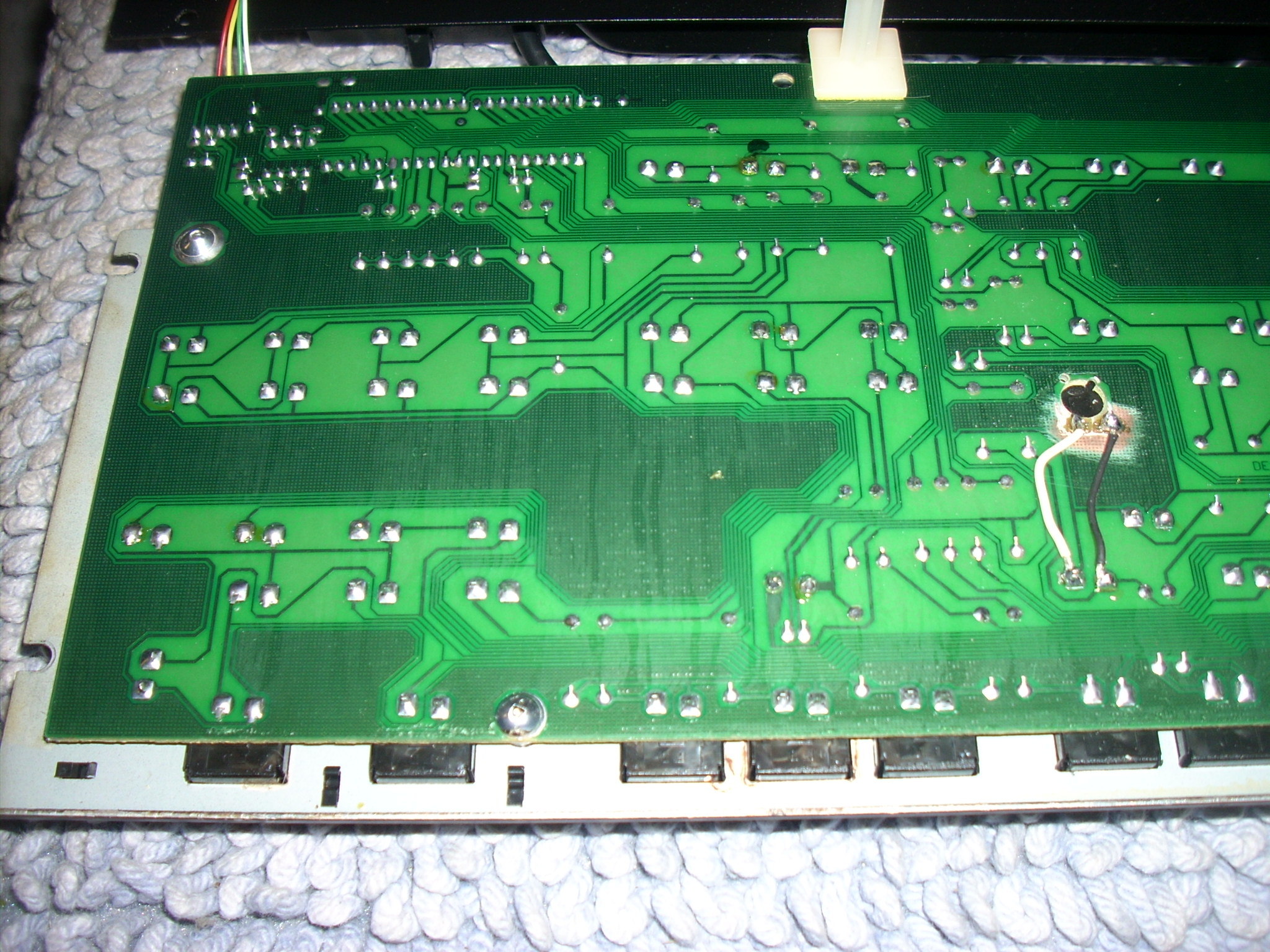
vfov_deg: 38.7
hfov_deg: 50.1
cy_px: 476
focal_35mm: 37
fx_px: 1357
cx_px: 635
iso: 64
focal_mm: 6.2
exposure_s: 1/60
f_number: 2.8
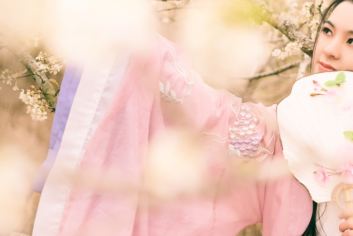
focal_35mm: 86
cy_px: 62
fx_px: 843
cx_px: 298
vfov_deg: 15.8
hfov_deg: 23.2
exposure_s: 1/400
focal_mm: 50
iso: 100
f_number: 2.8
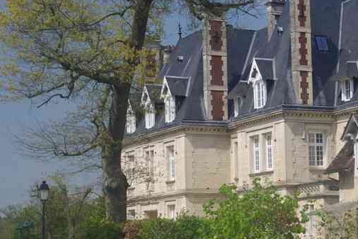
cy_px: 141
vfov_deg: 13.3
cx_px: 251
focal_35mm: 103
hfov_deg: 19.7
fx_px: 1025
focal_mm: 35
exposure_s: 1/125
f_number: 11
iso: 200
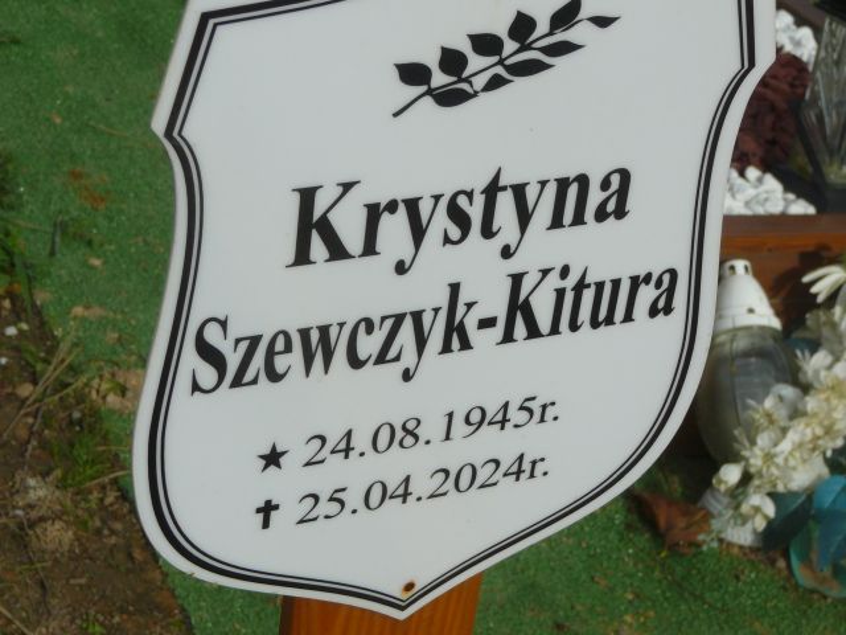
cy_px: 318
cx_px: 423
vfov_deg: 17.0
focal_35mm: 87
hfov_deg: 22.5
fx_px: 2126
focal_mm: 13
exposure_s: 1/500
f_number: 6.3
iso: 80
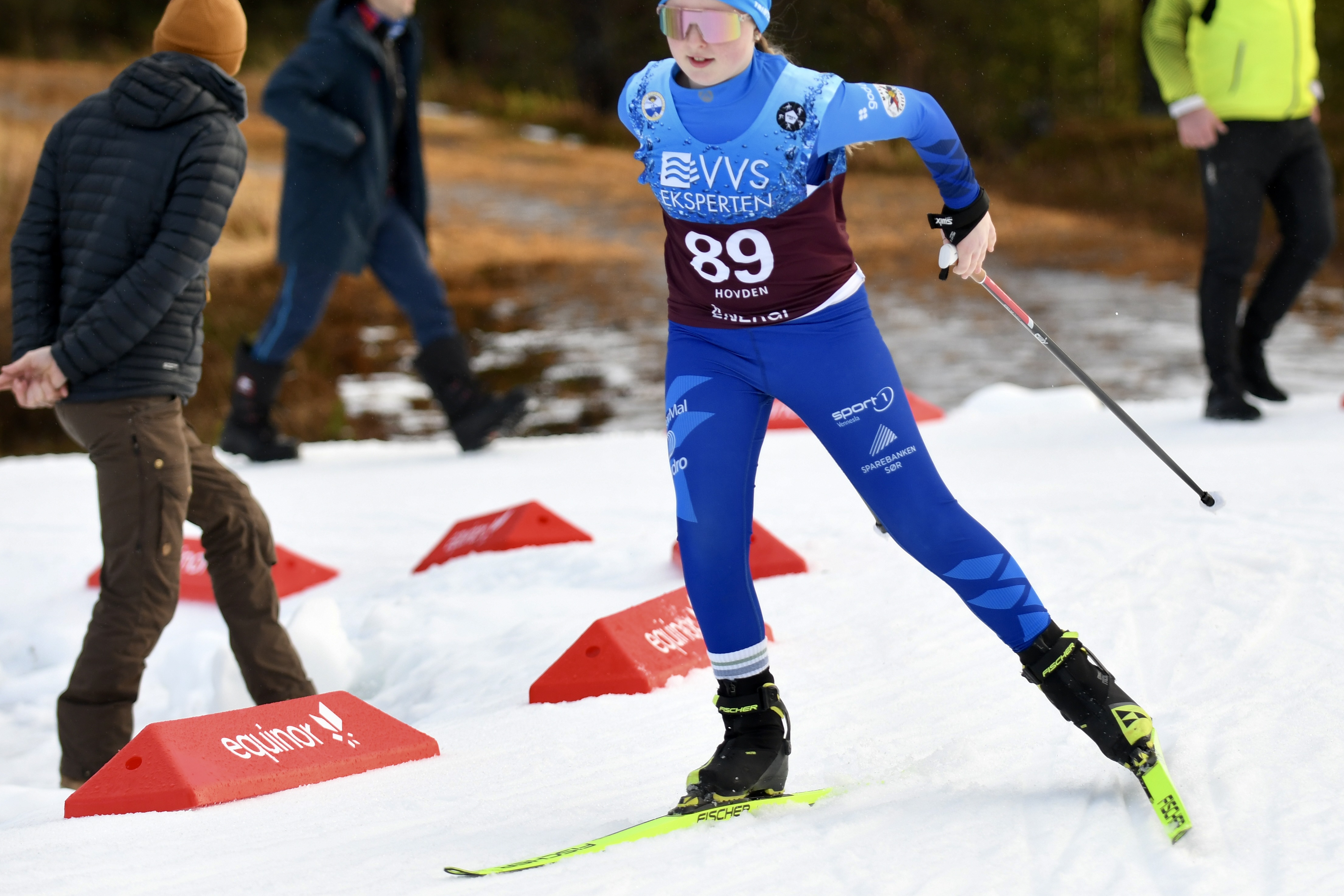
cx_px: 849
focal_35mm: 220
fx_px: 8213
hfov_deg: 9.4
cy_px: 445
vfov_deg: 6.2
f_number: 2.8
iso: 400
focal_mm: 116
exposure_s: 1/1000
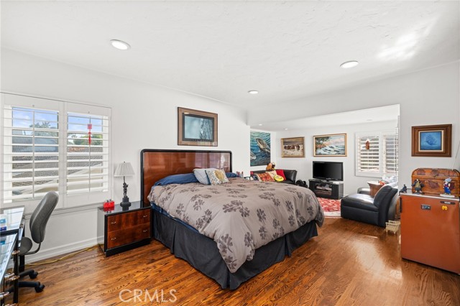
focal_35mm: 15
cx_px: 230
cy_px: 153
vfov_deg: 77.3
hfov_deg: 100.4
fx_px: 192
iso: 400
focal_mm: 15
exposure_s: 1/5
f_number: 7.1
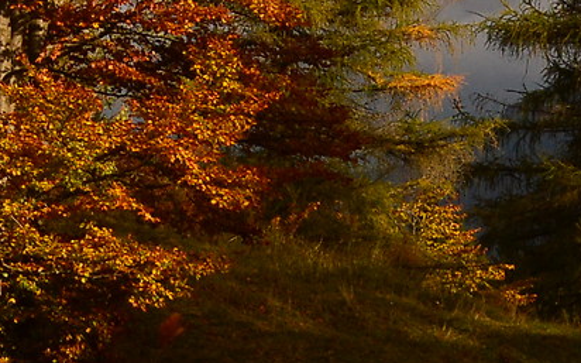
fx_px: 4225
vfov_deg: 4.9
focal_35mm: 267
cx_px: -155
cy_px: -176
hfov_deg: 7.8
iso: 200
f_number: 6.3
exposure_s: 1/400
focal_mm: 30
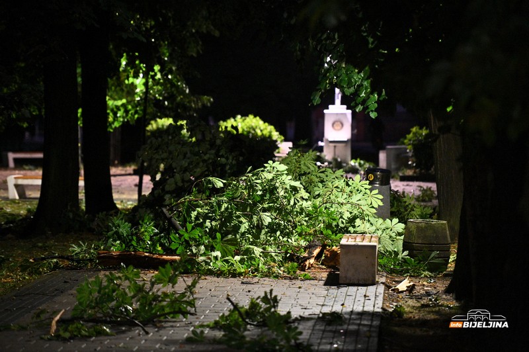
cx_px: 264
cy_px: 176
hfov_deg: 11.4
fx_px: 2643
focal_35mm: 180
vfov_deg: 7.6
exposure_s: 1/80
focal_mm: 180
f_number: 2.8
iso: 5000
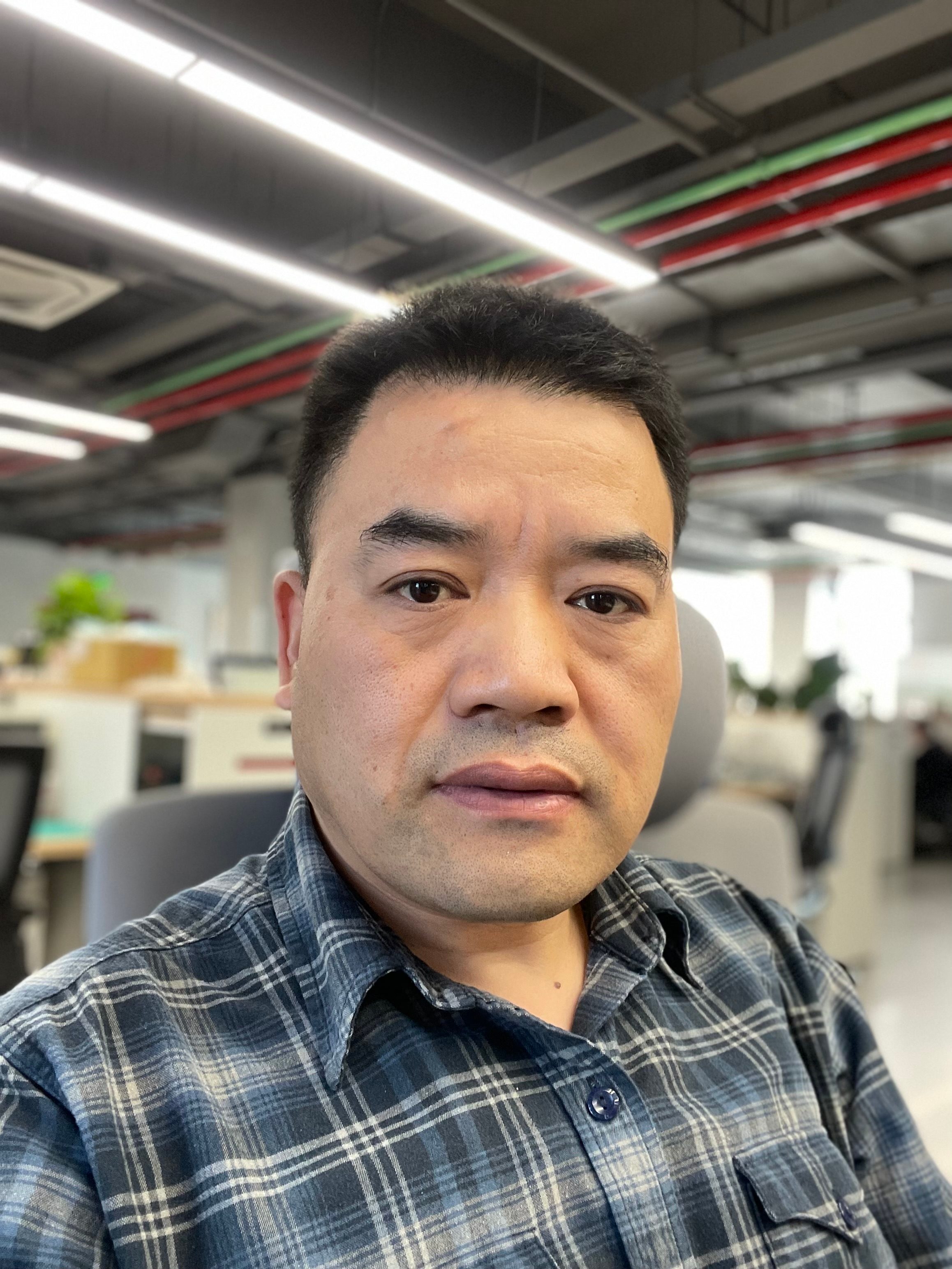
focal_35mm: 30
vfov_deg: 60.0
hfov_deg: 46.8
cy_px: 634
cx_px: 476
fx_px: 1100
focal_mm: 2.71
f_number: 2.2
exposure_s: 1/60
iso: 200
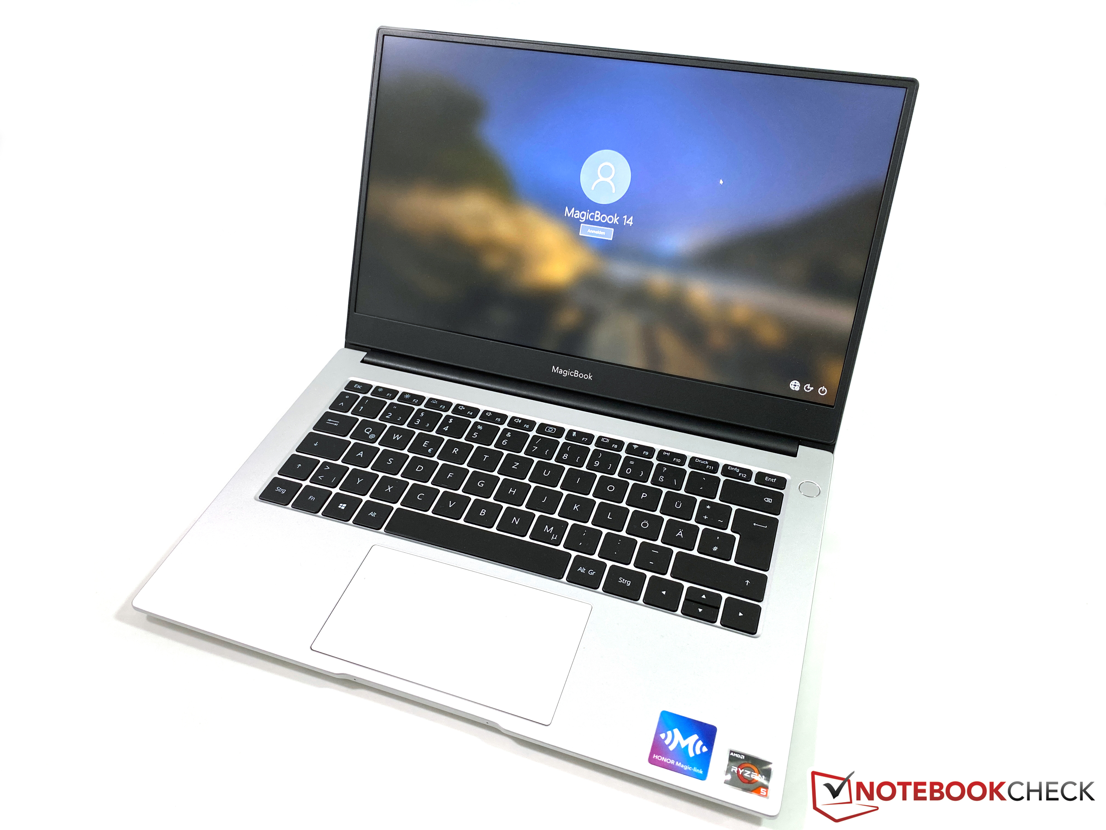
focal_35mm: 26
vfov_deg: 53.1
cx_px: 553
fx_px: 831
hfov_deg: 67.3
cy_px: 415
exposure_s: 1/100
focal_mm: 4.25
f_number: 1.8
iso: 125
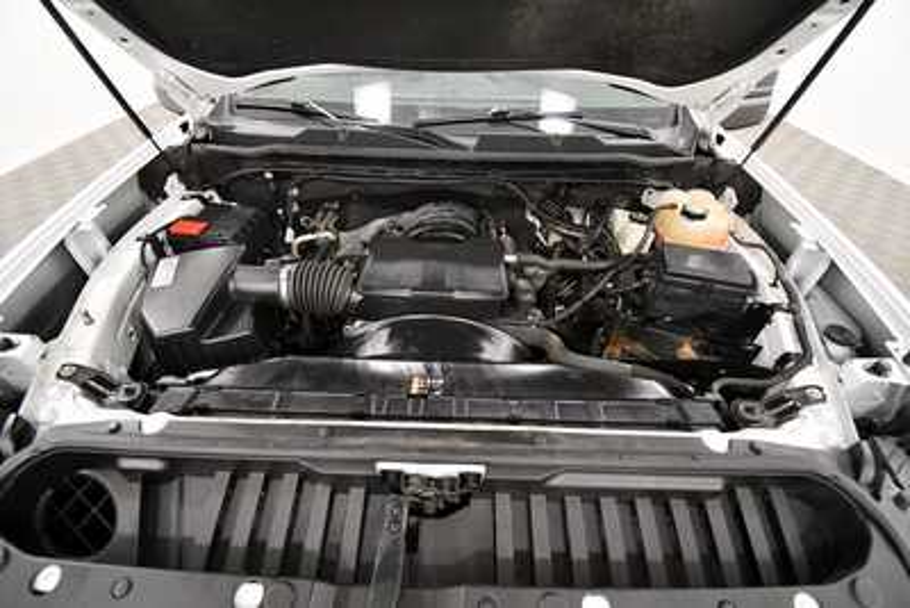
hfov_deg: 100.4
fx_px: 379
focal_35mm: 15
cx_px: 455
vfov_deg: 77.4
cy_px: 304
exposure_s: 1/125
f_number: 4.5
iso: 2200
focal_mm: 10
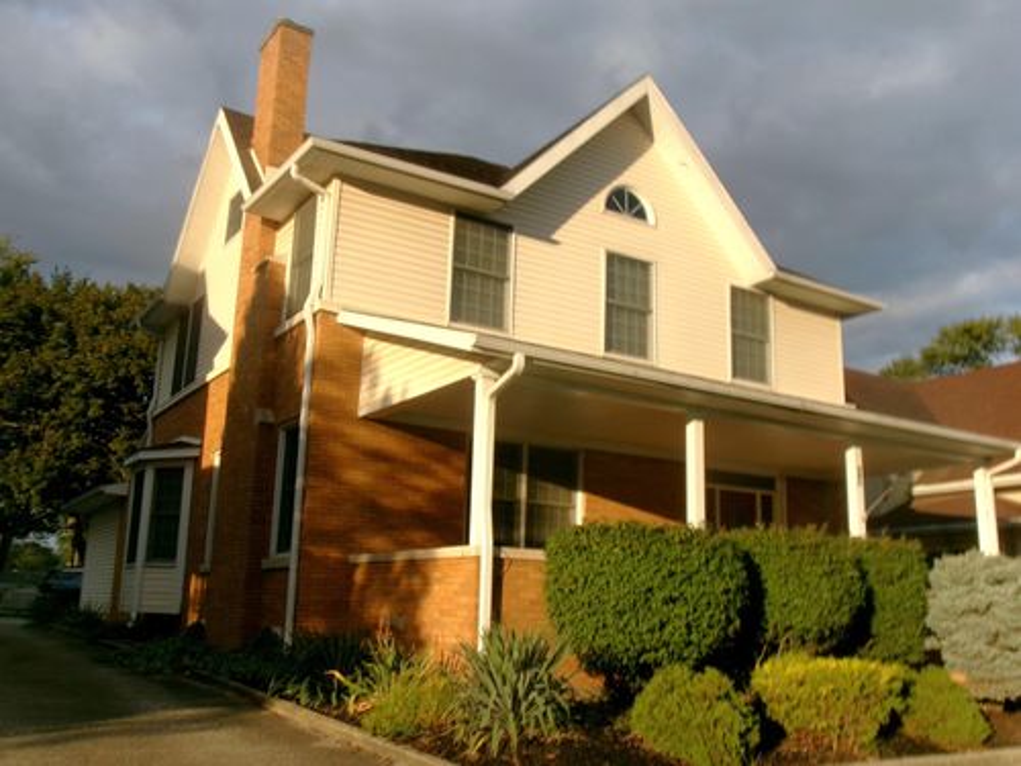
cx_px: 510
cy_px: 383
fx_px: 1062
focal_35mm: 36
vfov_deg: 39.7
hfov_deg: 51.4
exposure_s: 1/45
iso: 100
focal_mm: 6.4
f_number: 11.8
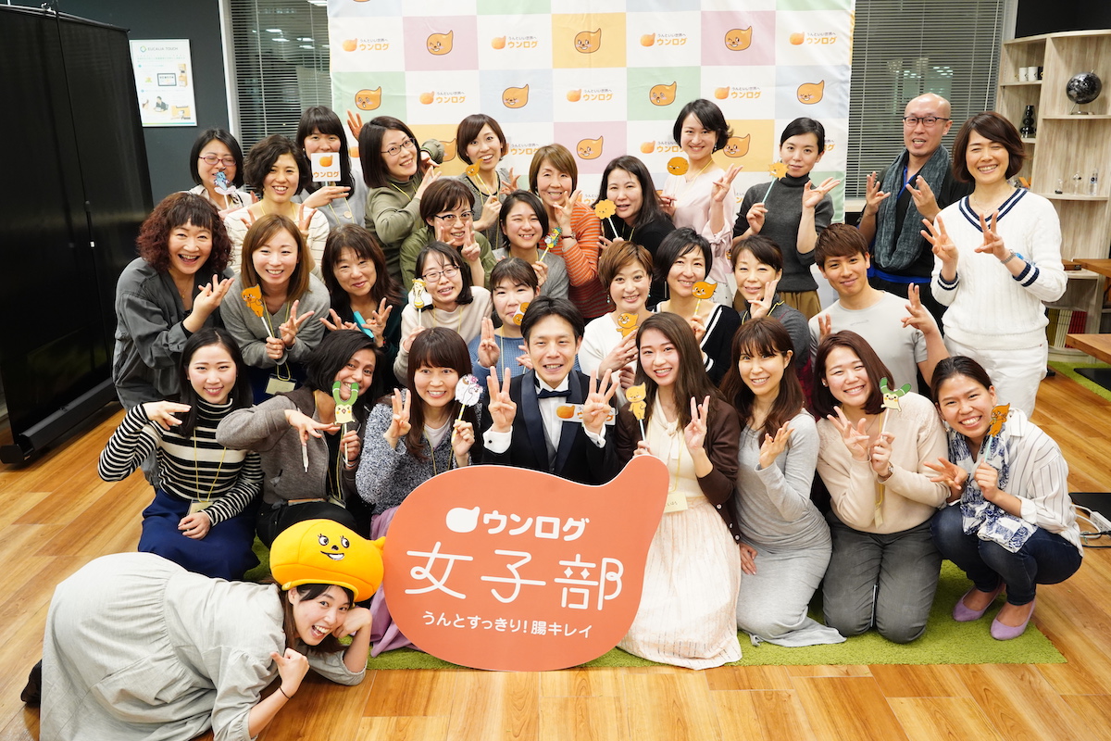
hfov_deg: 60.3
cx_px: 556
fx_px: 957
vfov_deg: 42.3
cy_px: 370
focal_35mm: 31
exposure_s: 1/40
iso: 4000
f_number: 8
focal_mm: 31
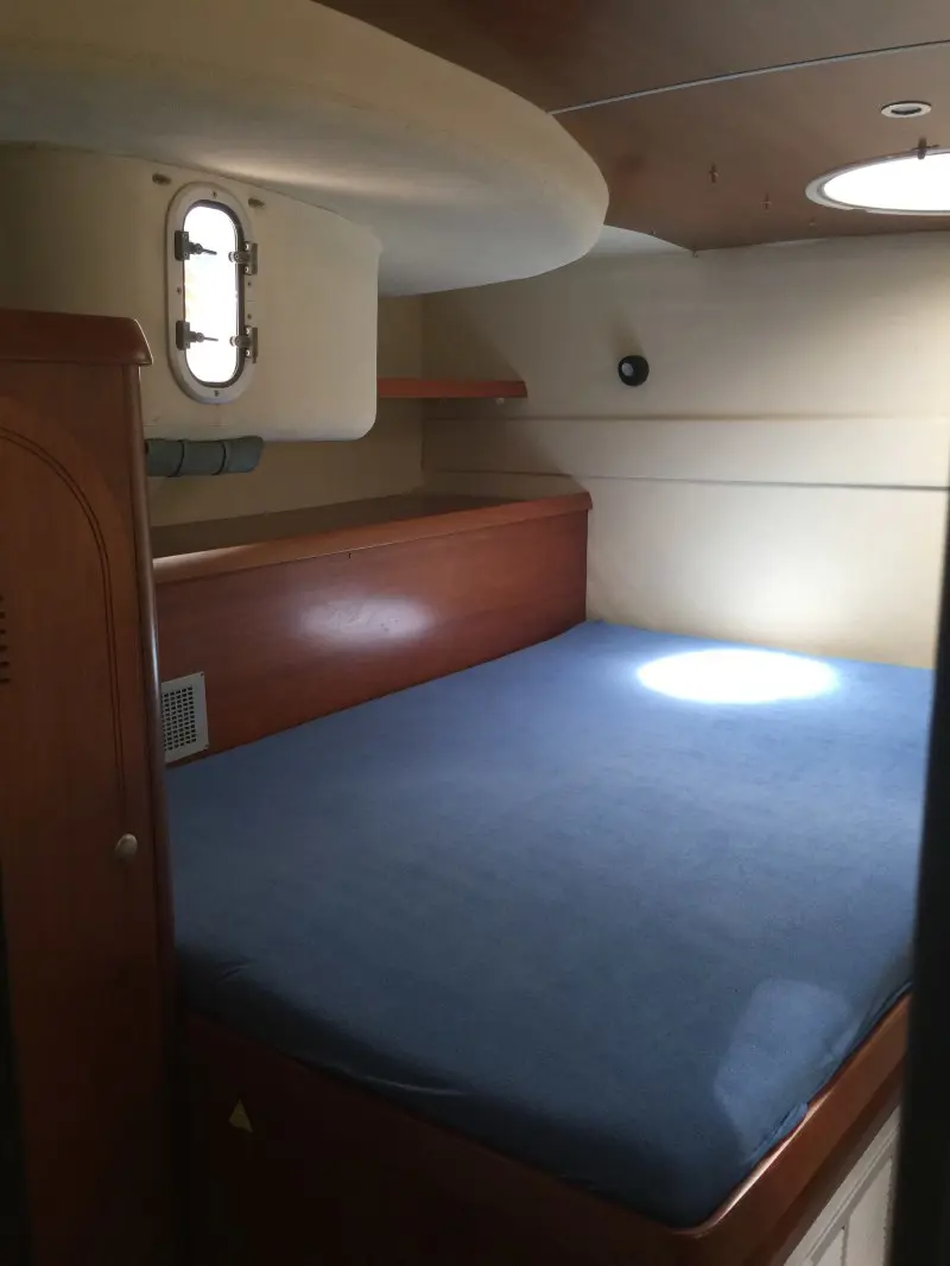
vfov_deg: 61.6
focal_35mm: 29
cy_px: 633
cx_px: 475
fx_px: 1061
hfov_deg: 48.2
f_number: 2.2
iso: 50
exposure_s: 1/30
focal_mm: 4.15
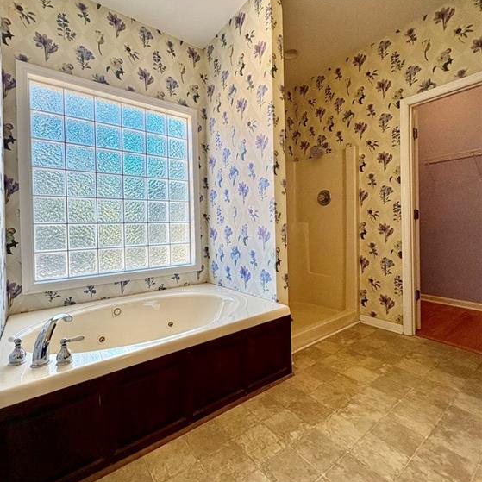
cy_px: 228
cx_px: 235
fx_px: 268
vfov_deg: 83.9
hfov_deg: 83.9
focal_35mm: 17
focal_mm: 2.22
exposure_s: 1/120
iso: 250
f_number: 2.2
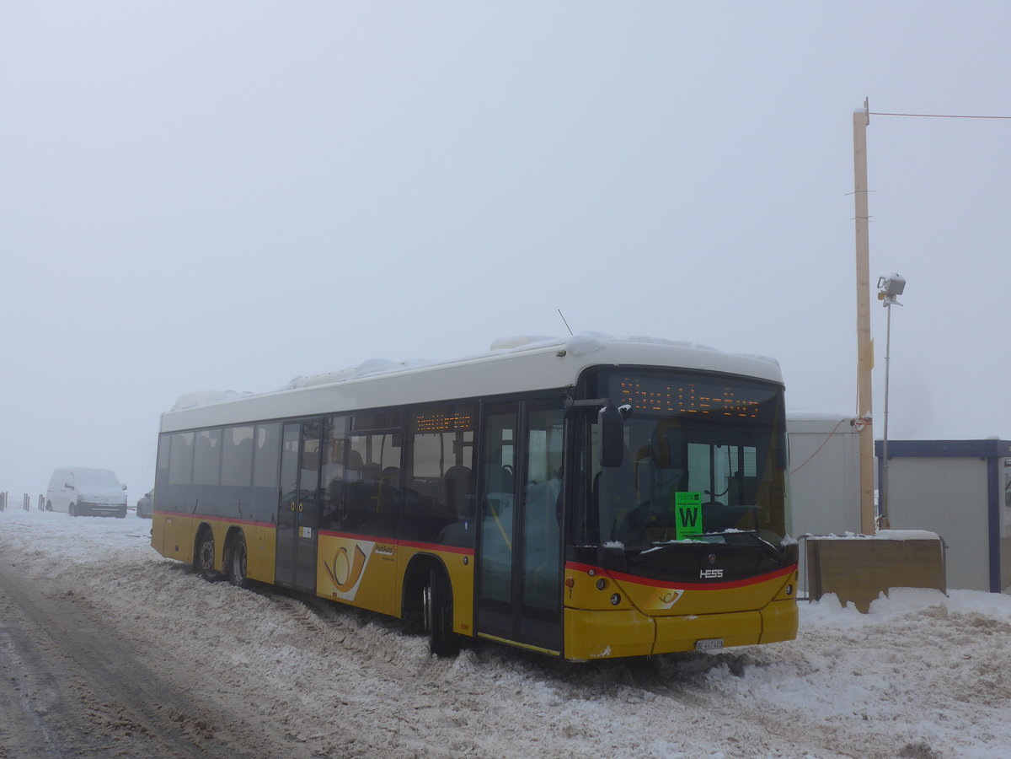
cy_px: 380
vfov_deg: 39.7
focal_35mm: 36
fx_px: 1051
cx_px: 506
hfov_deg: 51.4
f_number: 2.8
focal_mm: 7.5
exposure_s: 1/1600
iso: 80
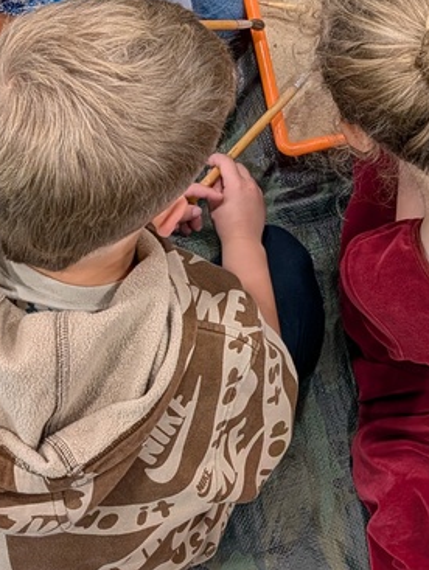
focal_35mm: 67
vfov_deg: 27.7
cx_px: 427
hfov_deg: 21.2
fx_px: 1105
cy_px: 37
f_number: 1.68
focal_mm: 6.9
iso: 20
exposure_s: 1/161
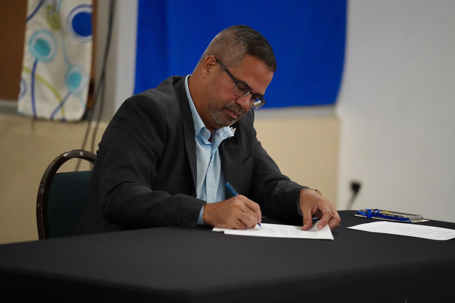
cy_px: 152
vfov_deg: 6.9
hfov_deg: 10.3
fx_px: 2528
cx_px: 228
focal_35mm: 200
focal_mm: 200
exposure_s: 1/200
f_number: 2.8
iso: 12800
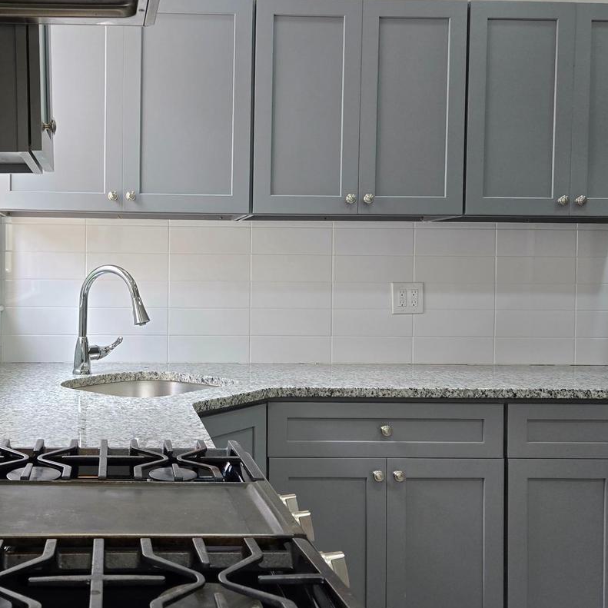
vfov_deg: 44.9
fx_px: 735
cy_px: 290
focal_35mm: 37
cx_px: 160
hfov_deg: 43.6
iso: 80
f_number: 1.8
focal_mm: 5.4
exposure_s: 1/120
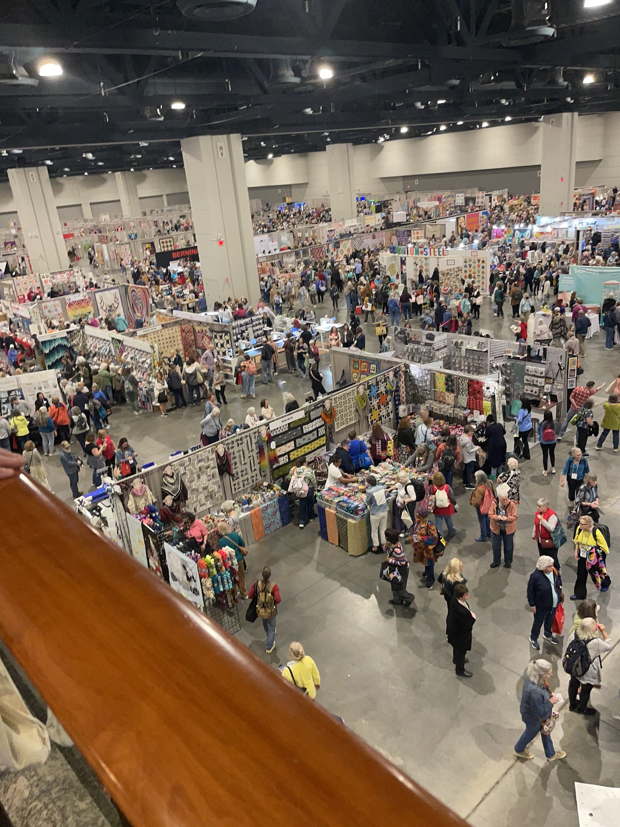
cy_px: 414
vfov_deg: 67.3
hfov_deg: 53.1
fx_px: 621
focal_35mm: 26
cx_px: 310
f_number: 1.6
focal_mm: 5.1
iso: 500
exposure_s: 1/123
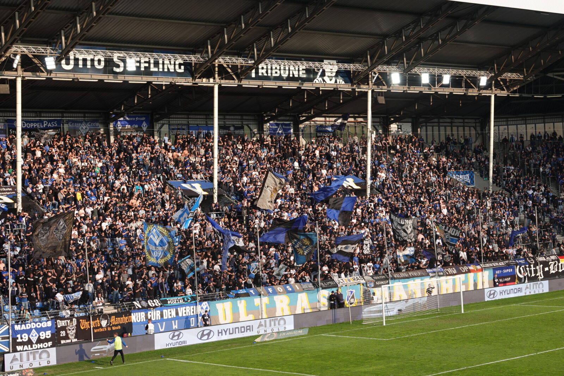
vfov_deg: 18.9
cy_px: 188
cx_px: 282
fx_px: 1128
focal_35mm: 72
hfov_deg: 28.1
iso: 100
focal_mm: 26.42
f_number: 4
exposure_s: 1/320
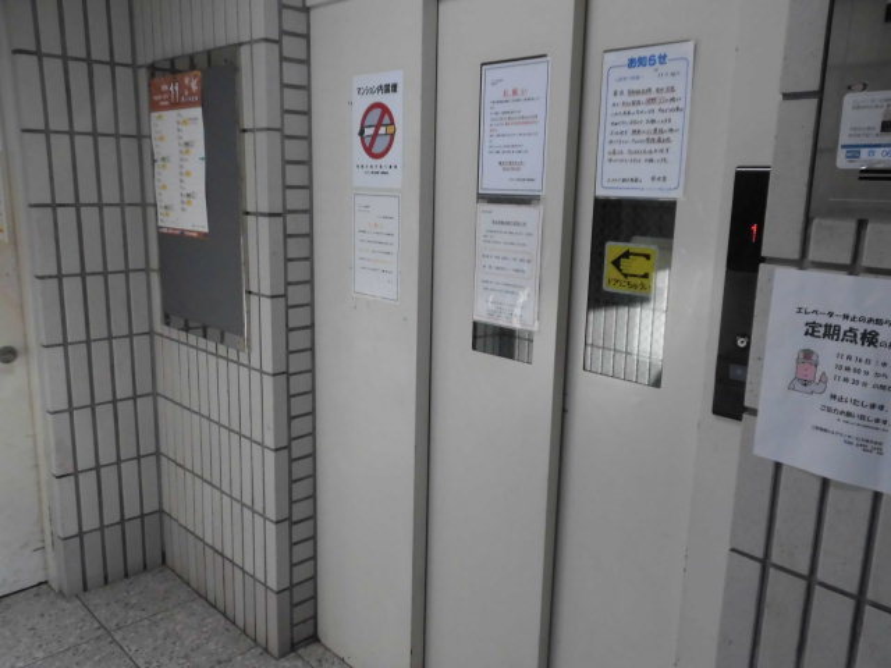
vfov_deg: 49.7
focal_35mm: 28
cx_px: 446
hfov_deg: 63.4
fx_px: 721
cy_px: 334
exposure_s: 1/40
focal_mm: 4.98
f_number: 3.3
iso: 250
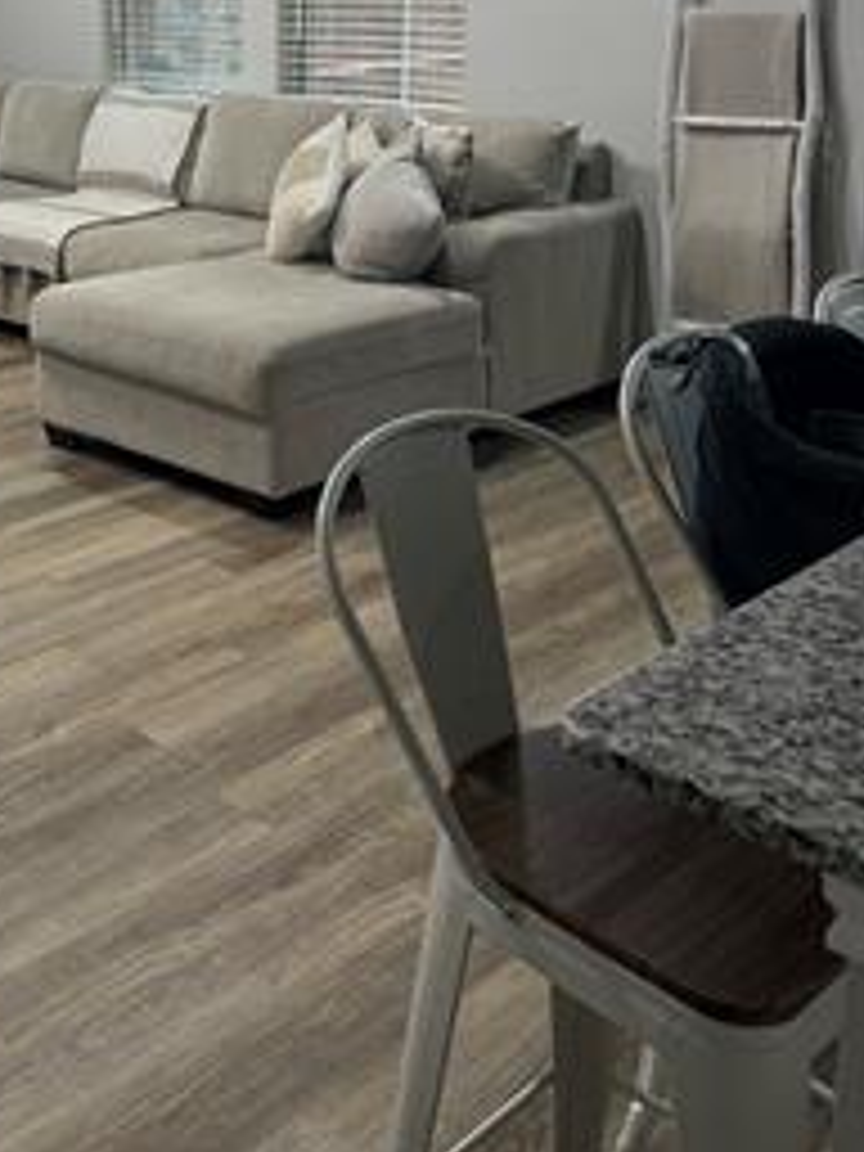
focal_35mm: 45
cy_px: 194
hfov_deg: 30.8
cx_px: 94
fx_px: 1498
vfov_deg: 40.0
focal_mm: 6.76
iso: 125
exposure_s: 1/60
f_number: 1.78
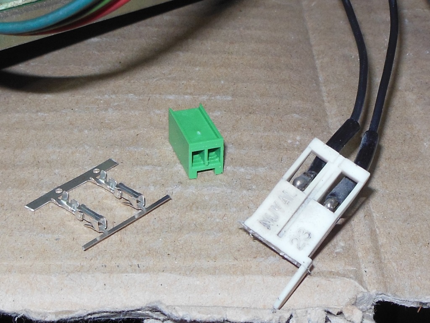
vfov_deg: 48.2
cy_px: 162
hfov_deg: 61.7
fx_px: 360
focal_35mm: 29
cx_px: 215
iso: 125
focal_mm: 5.2
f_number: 6.7
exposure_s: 1/30
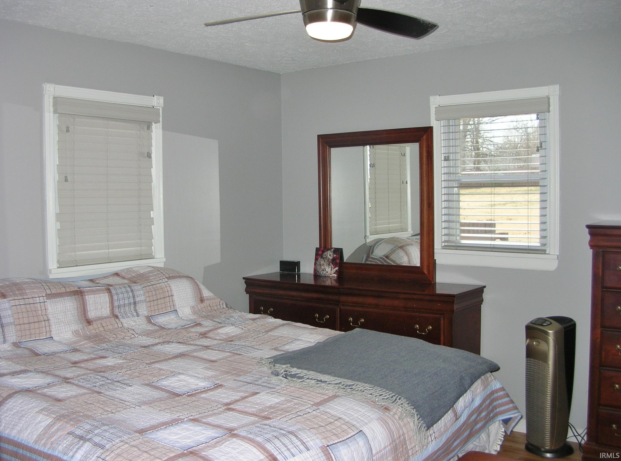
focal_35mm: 36
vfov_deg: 39.5
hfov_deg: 51.5
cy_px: 230
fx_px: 644
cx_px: 310
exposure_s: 1/60.1
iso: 67
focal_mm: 6
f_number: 2.7
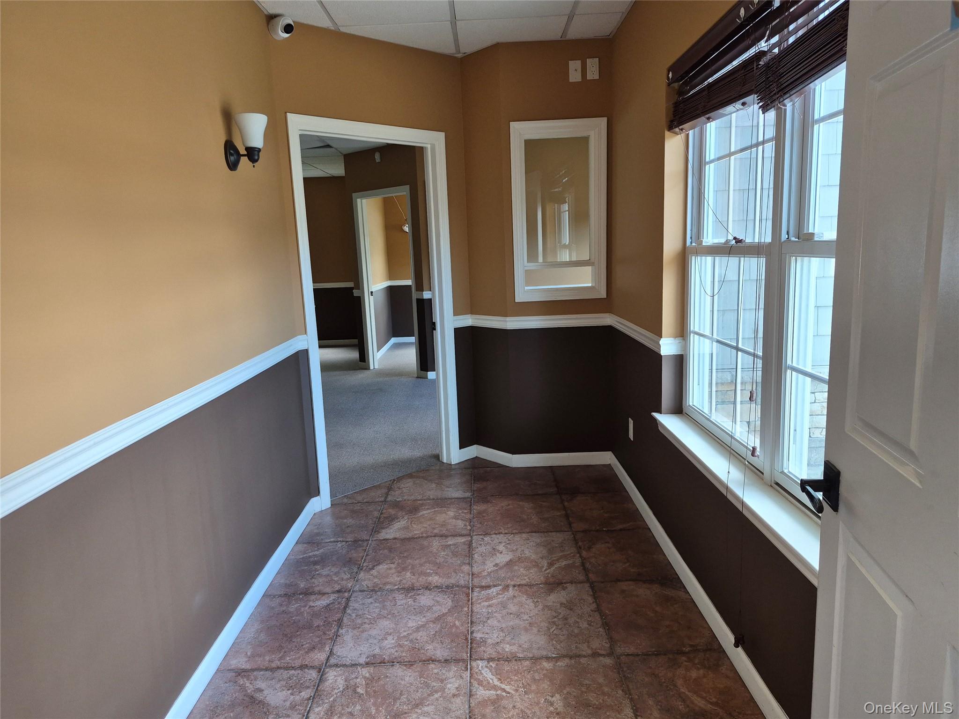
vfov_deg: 58.9
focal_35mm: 23
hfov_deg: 73.9
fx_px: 637
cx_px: 480
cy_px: 360
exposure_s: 1/180
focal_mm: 5.4
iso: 200
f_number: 1.8
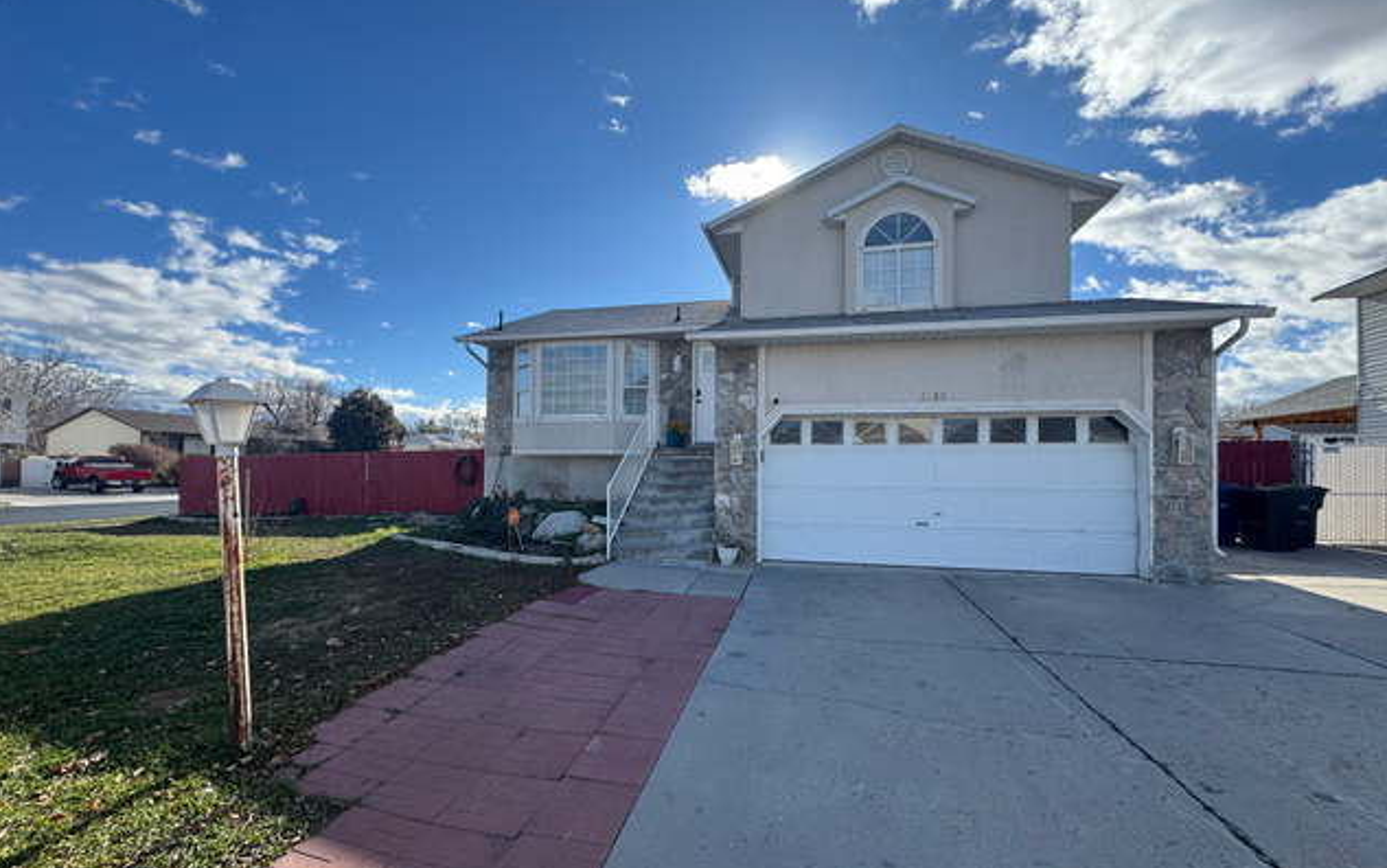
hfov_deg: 101.4
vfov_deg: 74.7
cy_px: 462
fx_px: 567
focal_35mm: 15
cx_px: 695
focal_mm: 2.22
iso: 50
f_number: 2.2
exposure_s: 1/1006
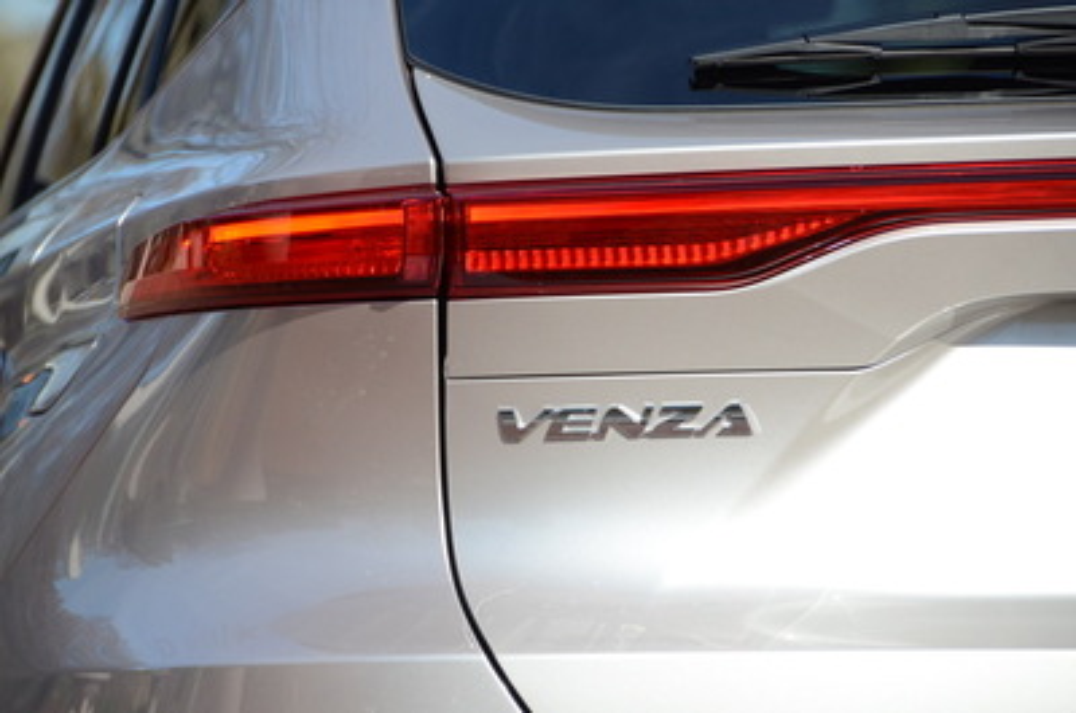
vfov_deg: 5.4
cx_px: 538
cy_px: 356
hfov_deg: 8.1
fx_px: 7606
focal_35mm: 255
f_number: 6.3
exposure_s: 1/2500
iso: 800
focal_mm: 170
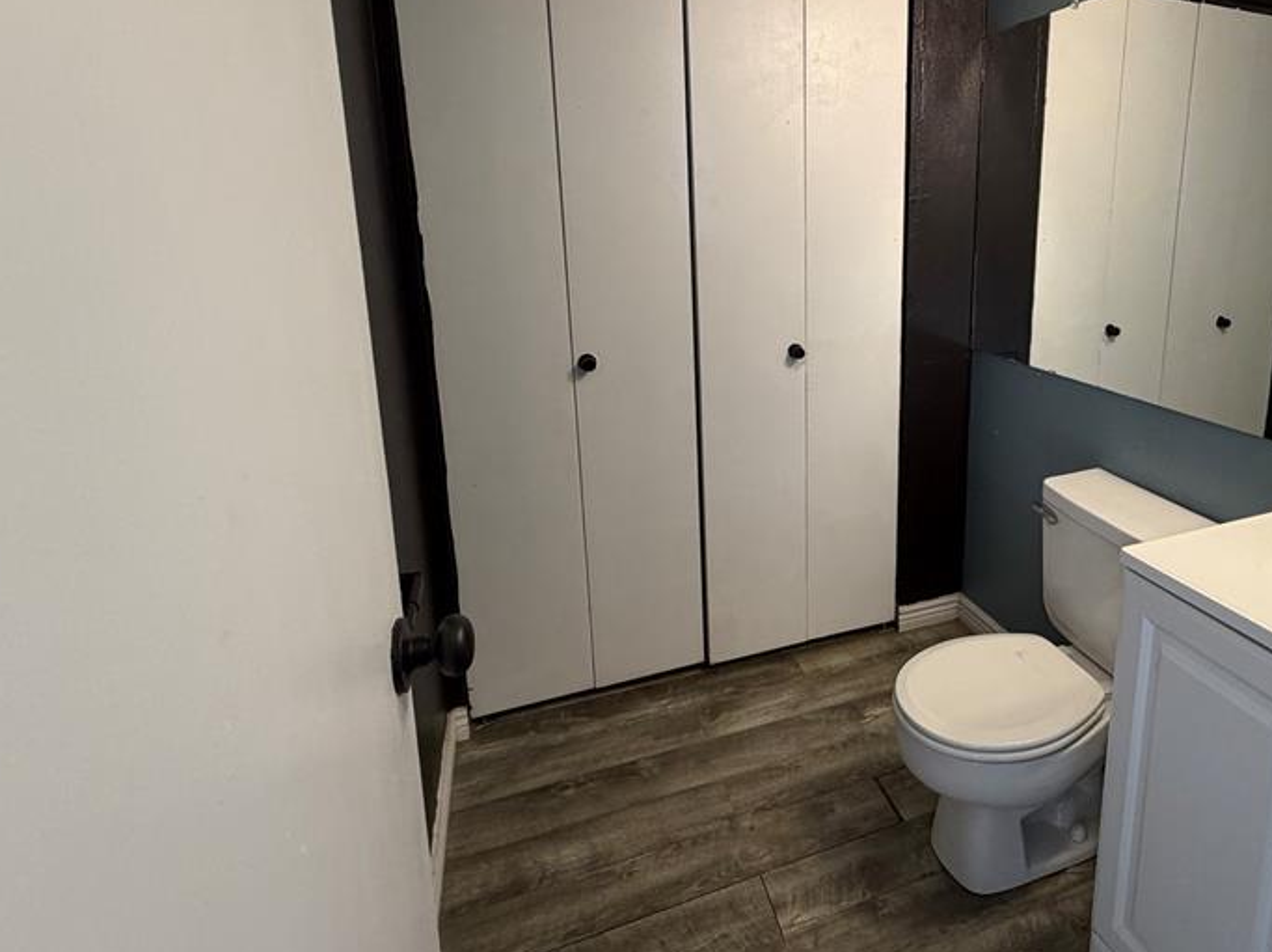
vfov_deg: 62.6
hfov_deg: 75.3
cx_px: 894
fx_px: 771
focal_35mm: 21
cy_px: 364
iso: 320
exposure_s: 1/60
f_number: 2.2
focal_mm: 2.22
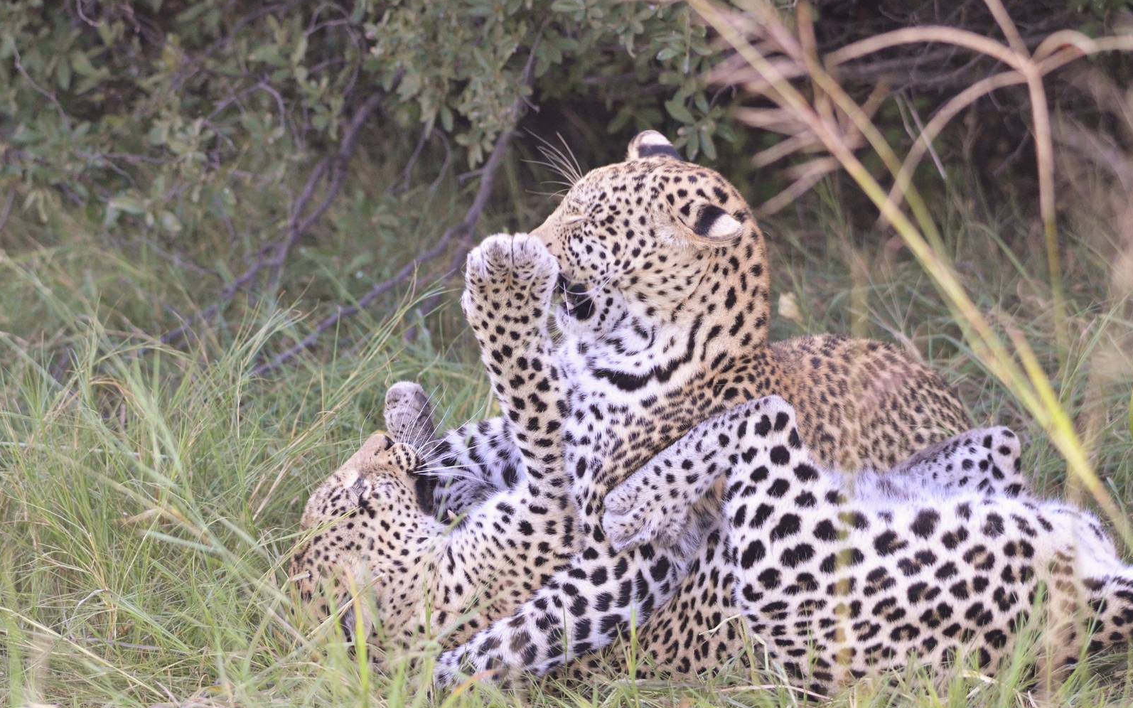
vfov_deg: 3.9
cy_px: 352
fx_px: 10405
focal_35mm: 337
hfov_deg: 6.2
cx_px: 567
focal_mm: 220
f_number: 6.3
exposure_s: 1/640
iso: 2500
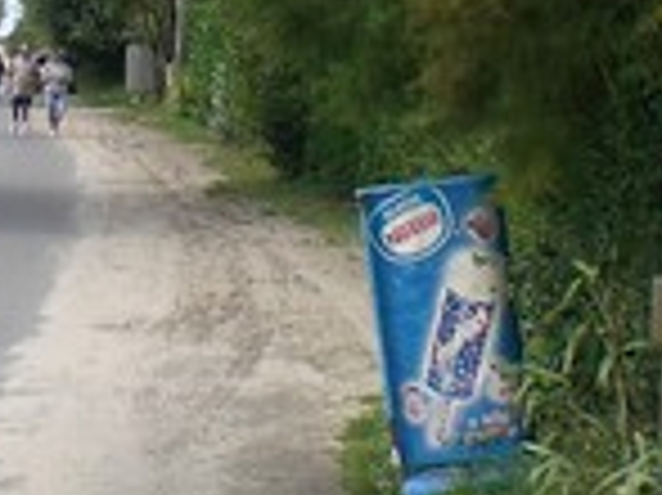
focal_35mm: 166
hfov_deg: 11.8
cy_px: 94
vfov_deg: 8.9
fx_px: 3172
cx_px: 77
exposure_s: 1/320
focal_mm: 6.3
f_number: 4.4
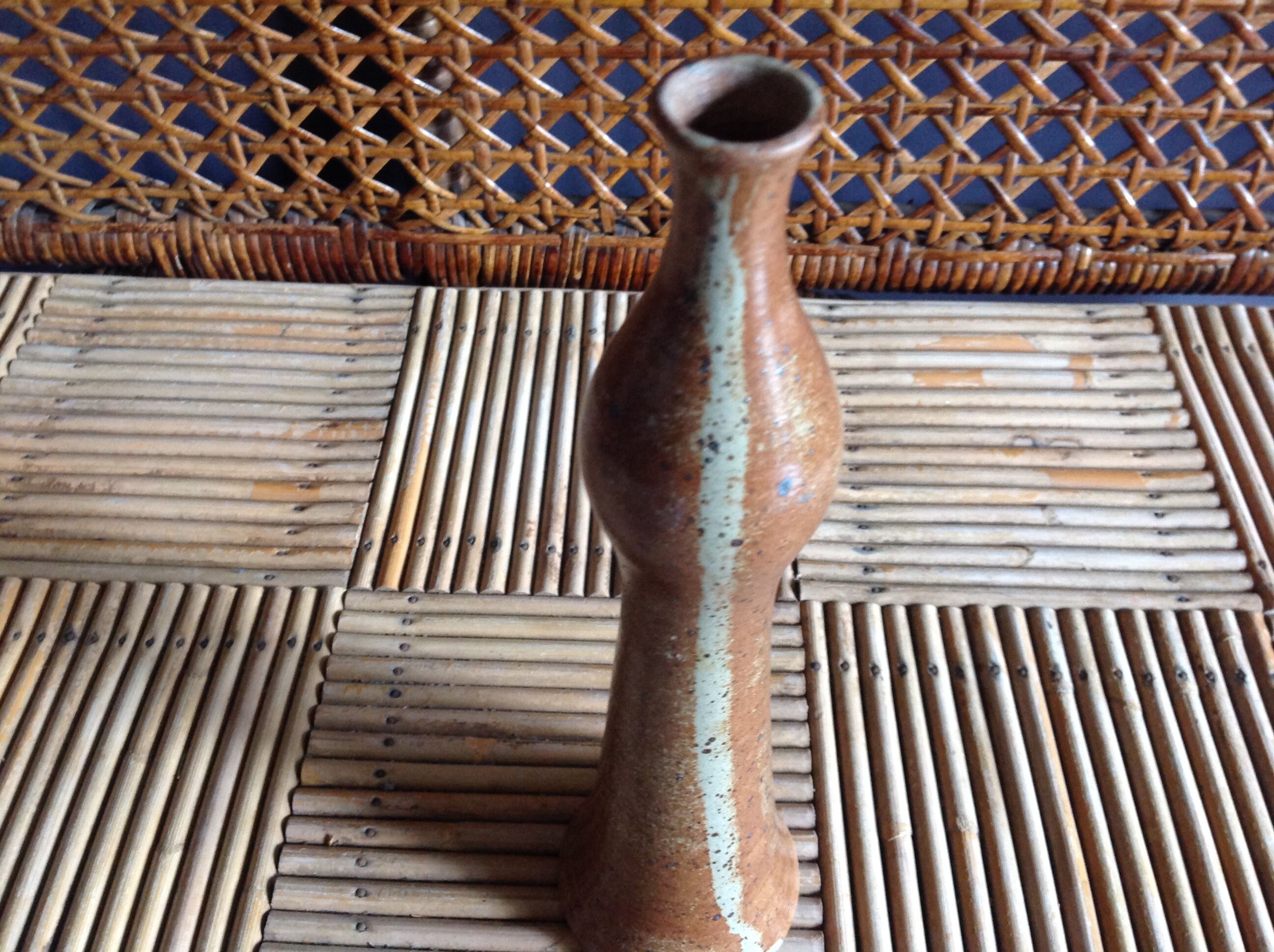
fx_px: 1286
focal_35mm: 35
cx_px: 637
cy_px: 476
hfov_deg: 52.7
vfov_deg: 40.6
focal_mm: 4.28
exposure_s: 1/15
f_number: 2.4
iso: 160
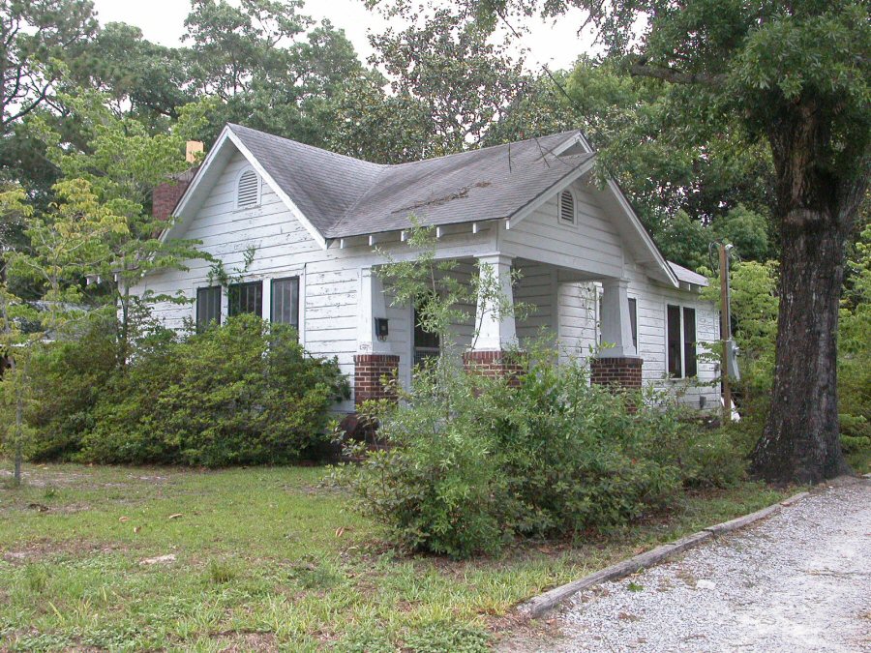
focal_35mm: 35
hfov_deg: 52.6
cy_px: 326
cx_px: 436
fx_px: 881
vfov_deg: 40.7
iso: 400
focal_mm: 8.9
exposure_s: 1/289
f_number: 5.6
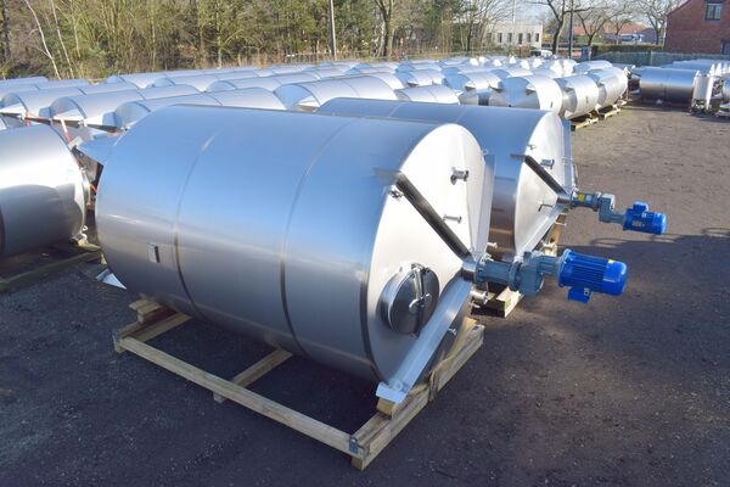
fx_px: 547
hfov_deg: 67.4
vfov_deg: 47.9
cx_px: 365
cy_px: 244
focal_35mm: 27
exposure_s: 1/400
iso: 400
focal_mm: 18
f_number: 11
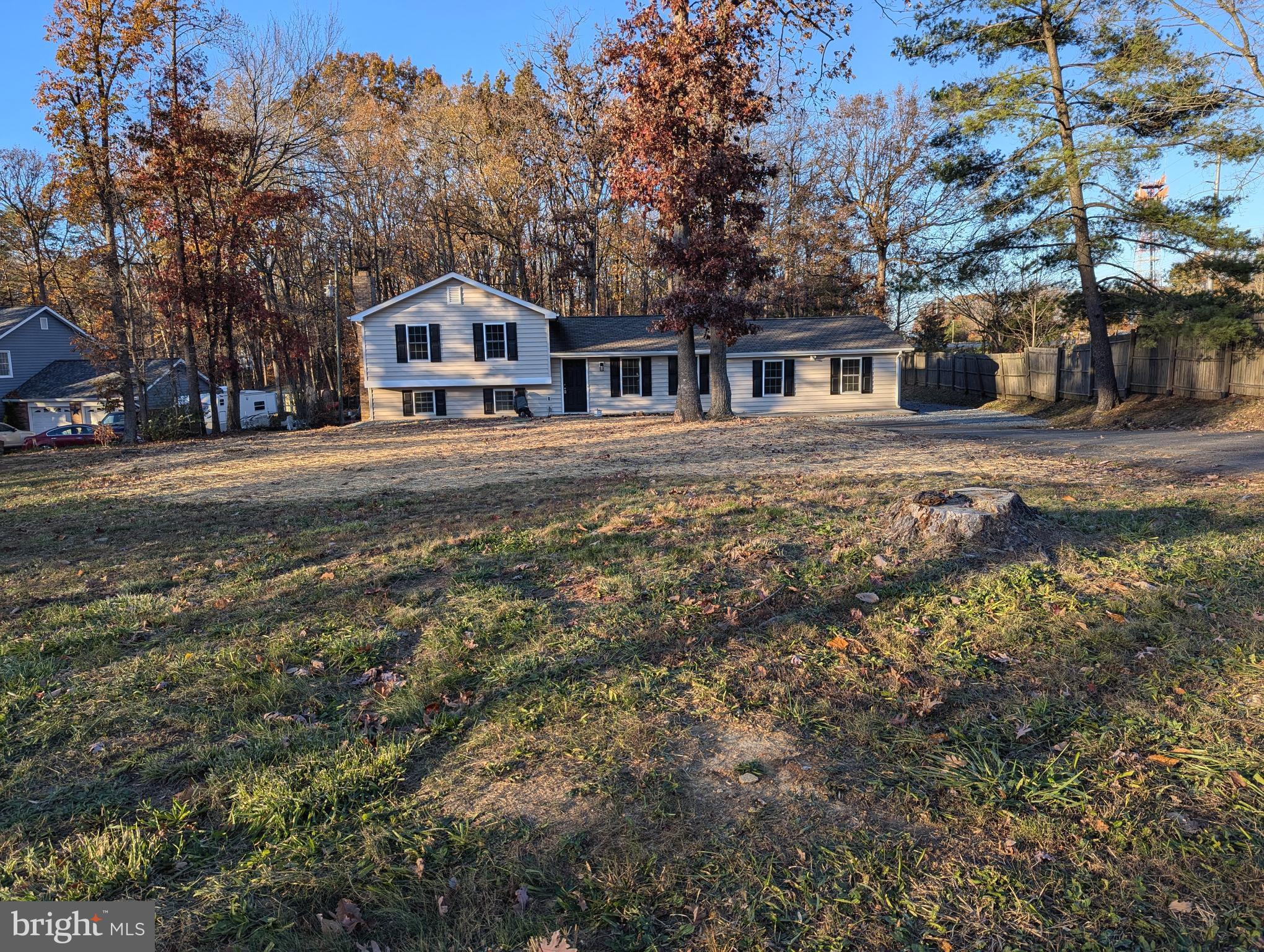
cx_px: 632
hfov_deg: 71.5
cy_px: 476
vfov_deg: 56.9
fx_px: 878
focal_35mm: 24
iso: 41
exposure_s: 1/708
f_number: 1.85
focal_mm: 6.81
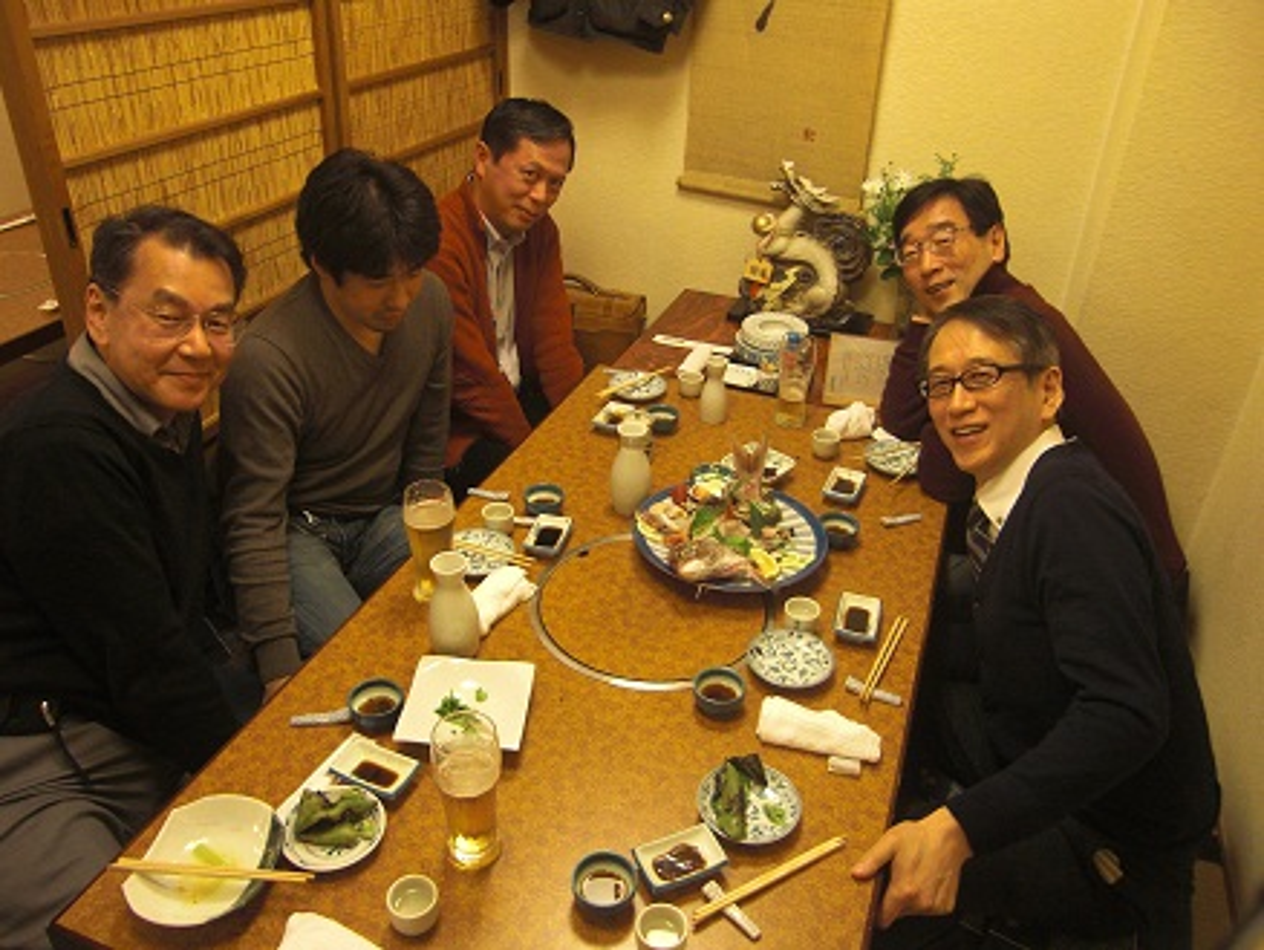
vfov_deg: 49.8
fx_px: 1023
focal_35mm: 28
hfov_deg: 63.4
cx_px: 632
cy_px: 475
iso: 200
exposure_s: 1/15
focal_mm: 4.9
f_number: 2.6
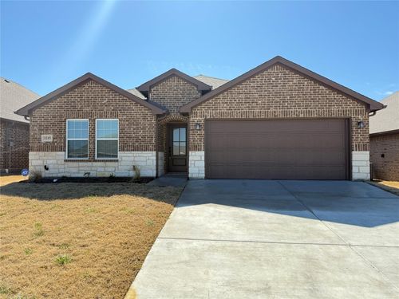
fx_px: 277
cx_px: 200
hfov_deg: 71.6
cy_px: 150
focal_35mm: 24
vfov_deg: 56.8
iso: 80
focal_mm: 6.76
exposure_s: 1/2232
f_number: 1.78
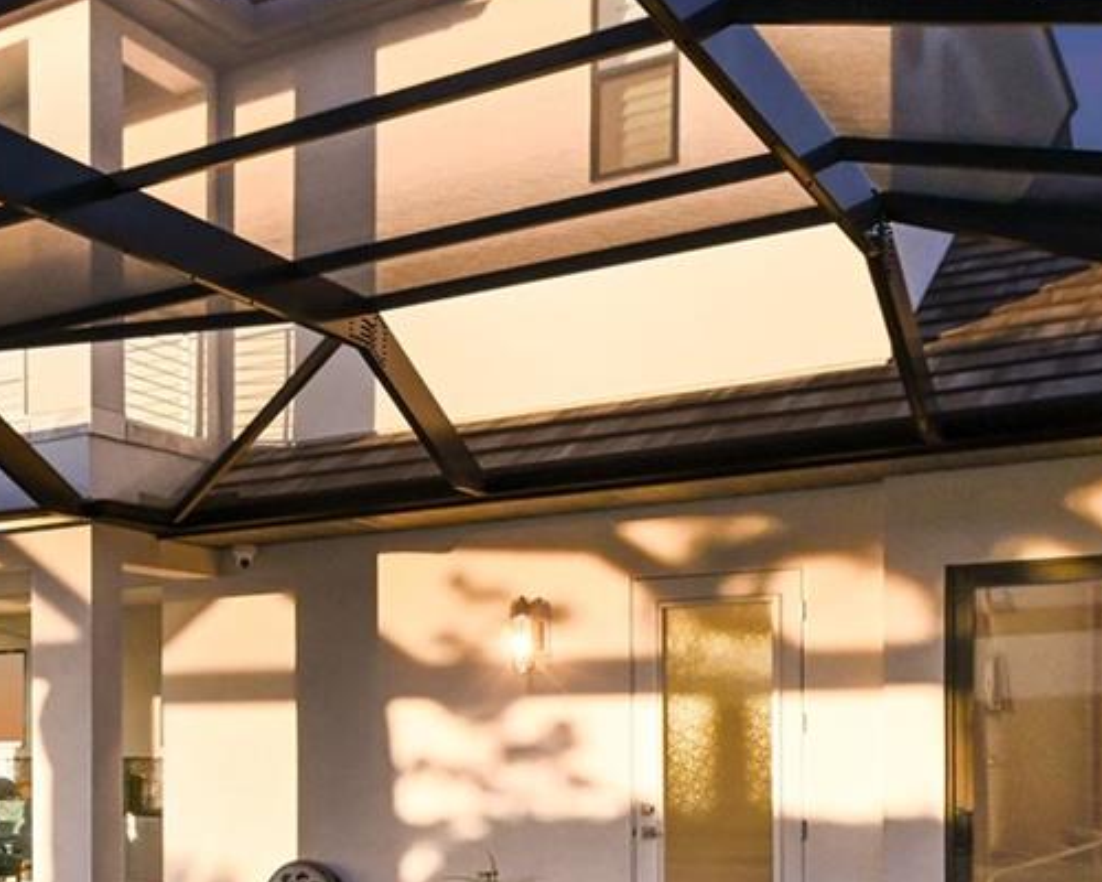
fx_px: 1614
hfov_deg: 28.3
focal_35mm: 50
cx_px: -452
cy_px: 792
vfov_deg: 29.3
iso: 3200
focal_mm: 16.5
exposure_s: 1/2500
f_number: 8
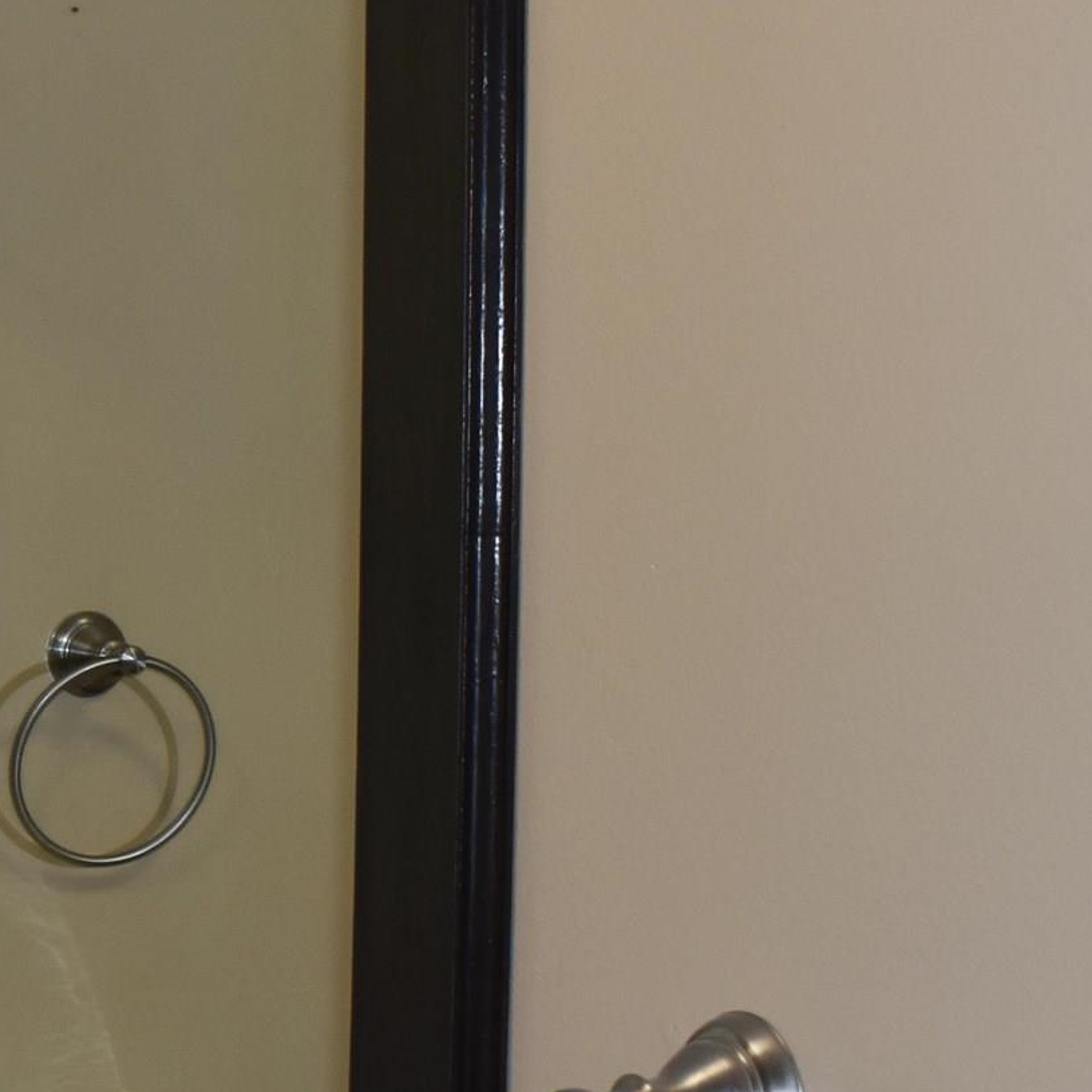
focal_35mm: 96
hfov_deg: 16.5
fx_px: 3426
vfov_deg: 18.1
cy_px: 680
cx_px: -529
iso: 500
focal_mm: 20
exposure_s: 1/125
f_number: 5.6
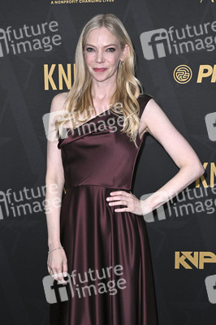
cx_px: 108
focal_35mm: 54
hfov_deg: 25.0
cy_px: 162
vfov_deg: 36.9
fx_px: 487
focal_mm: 54
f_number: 6.3
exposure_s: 1/320
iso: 2000
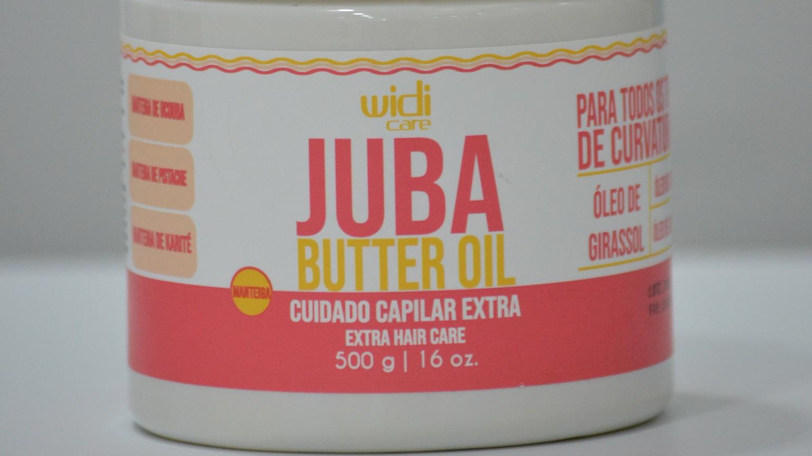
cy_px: 56
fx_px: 6114
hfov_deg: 7.6
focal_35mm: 284
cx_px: 406
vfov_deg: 4.3
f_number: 5
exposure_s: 1/200
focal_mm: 120
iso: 1600
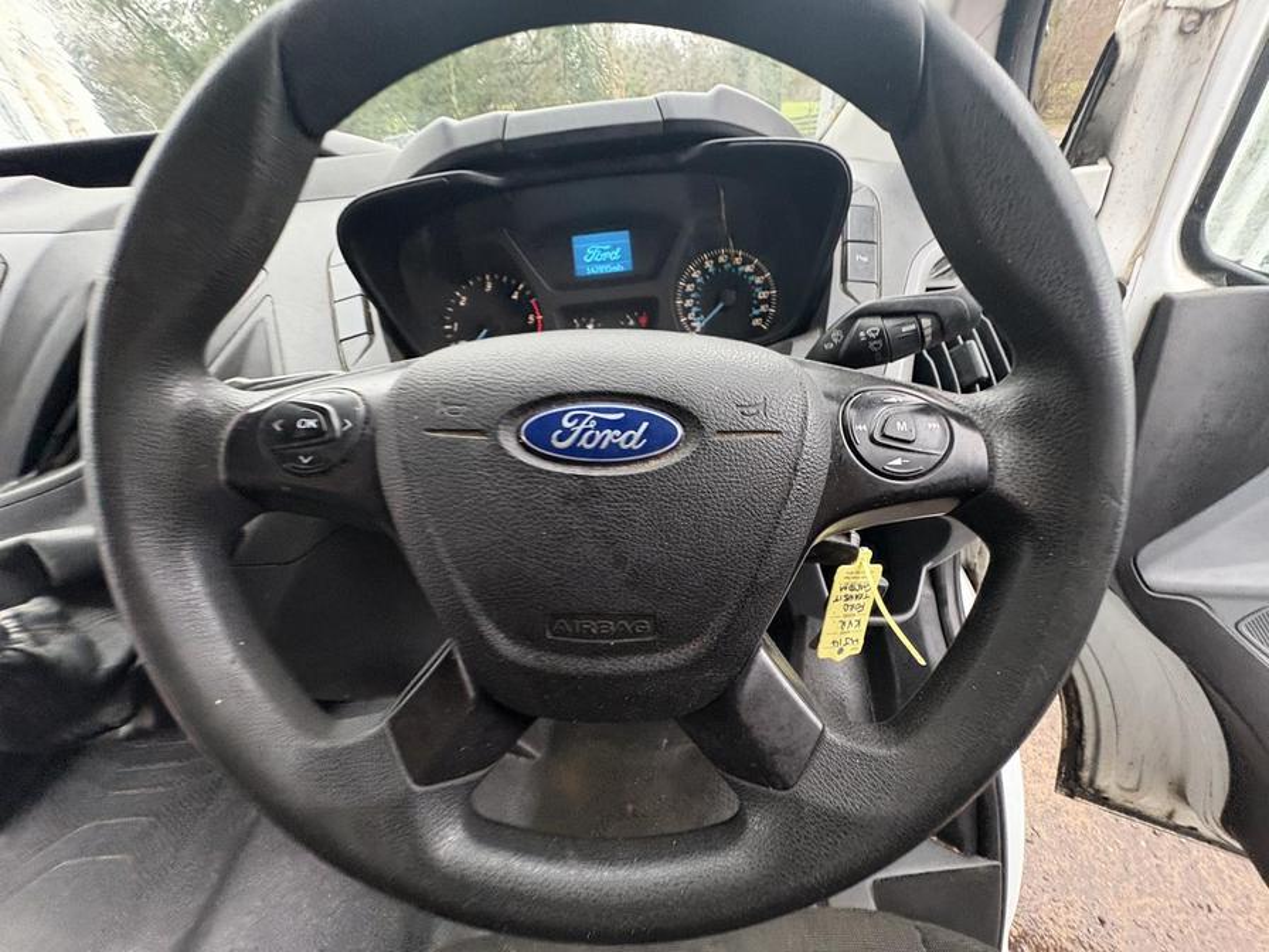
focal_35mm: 14
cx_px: 634
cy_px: 476
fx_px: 513
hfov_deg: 102.1
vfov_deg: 85.7
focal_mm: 2.22
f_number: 2.2
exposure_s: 1/60
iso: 400
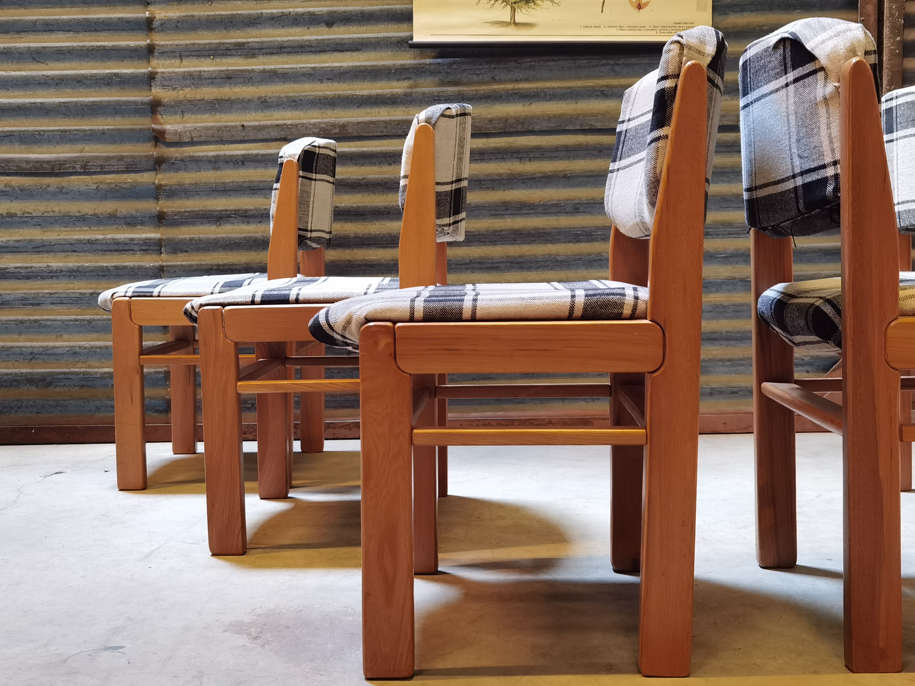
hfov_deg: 45.8
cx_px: 458
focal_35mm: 41
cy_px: 343
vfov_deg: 35.1
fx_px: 1084
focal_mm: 6.71
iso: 500
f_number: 1.9
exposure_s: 1/33.3
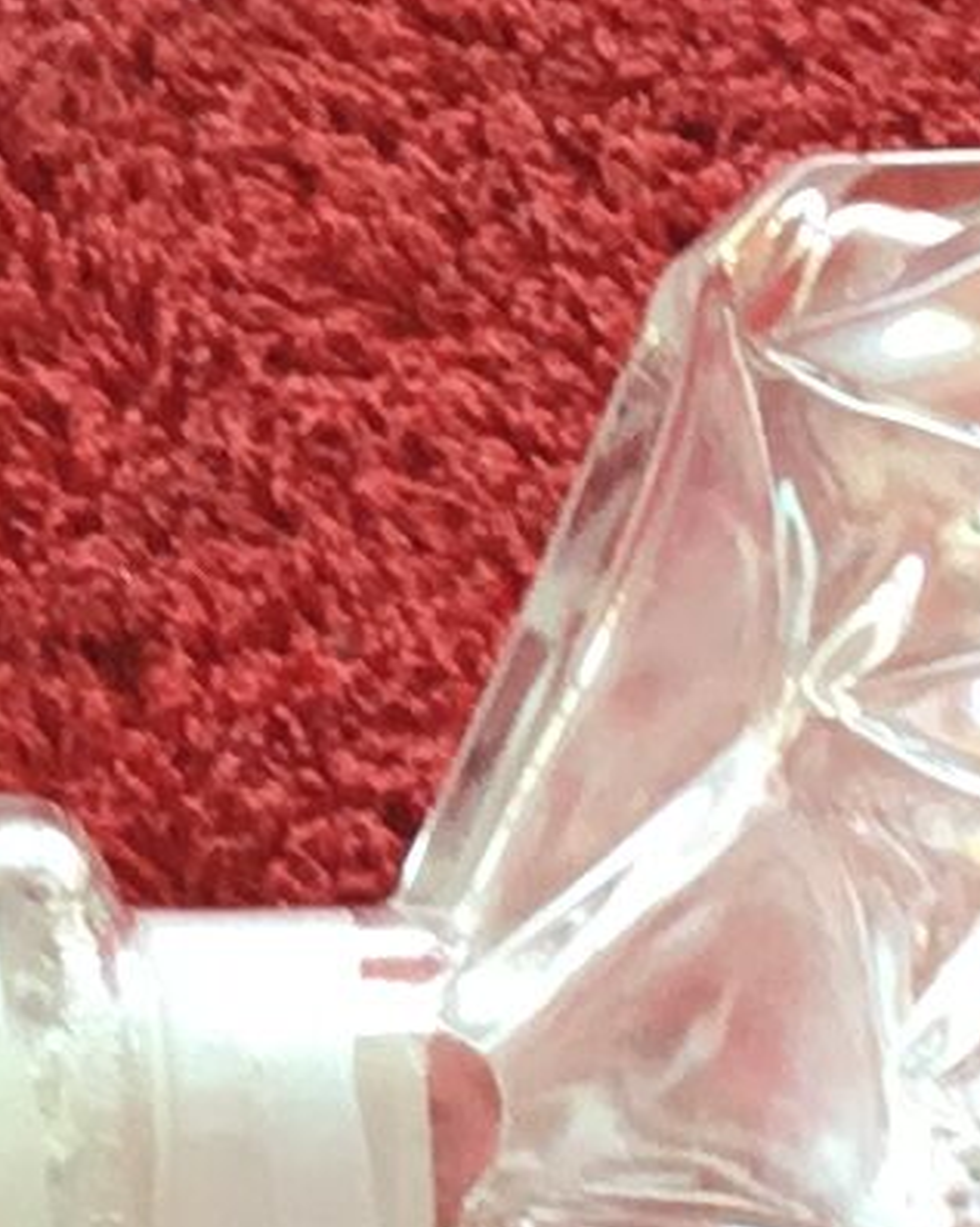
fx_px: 9038
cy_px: 1474
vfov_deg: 7.7
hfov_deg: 6.1
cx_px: -949
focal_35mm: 249
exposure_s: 1/33
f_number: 2.4
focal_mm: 3.3
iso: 32
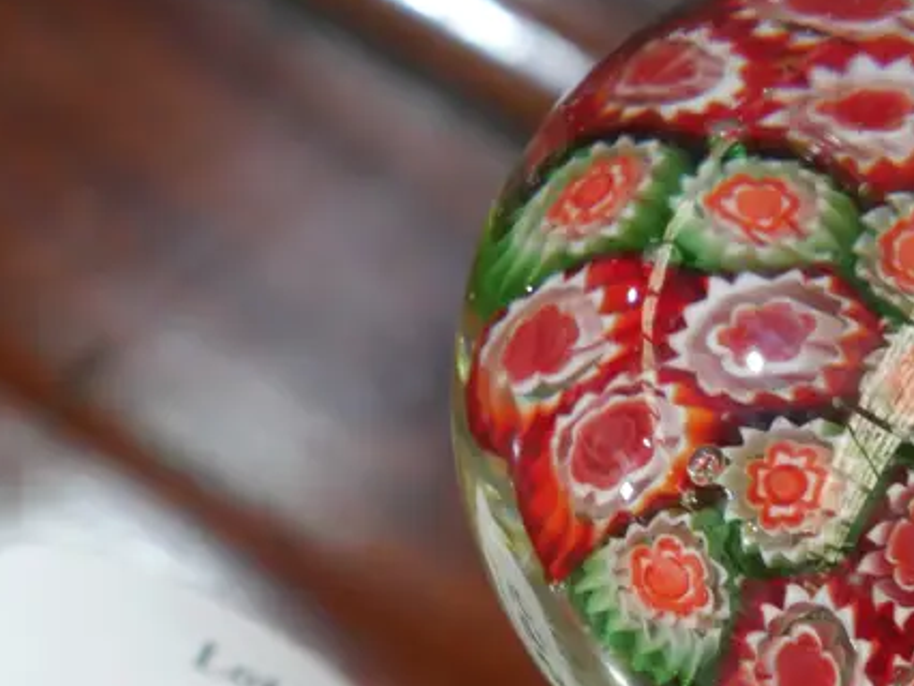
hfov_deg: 11.4
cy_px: 741
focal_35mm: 173
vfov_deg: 8.5
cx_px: 626
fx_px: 4570
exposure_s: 1/80
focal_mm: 36
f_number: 5.5
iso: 2000
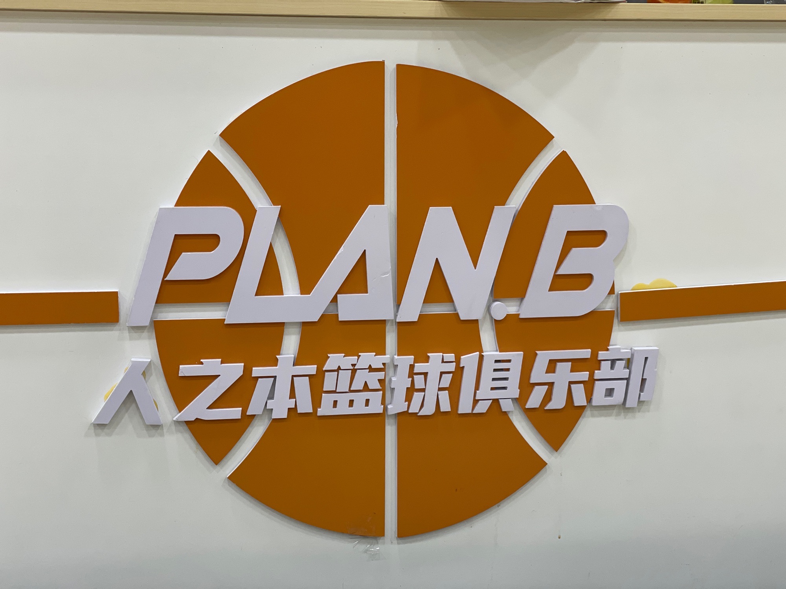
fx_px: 1181
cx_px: 393
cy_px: 294
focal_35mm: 52
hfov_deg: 36.8
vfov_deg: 28.0
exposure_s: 1/97
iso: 100
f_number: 2
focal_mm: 6
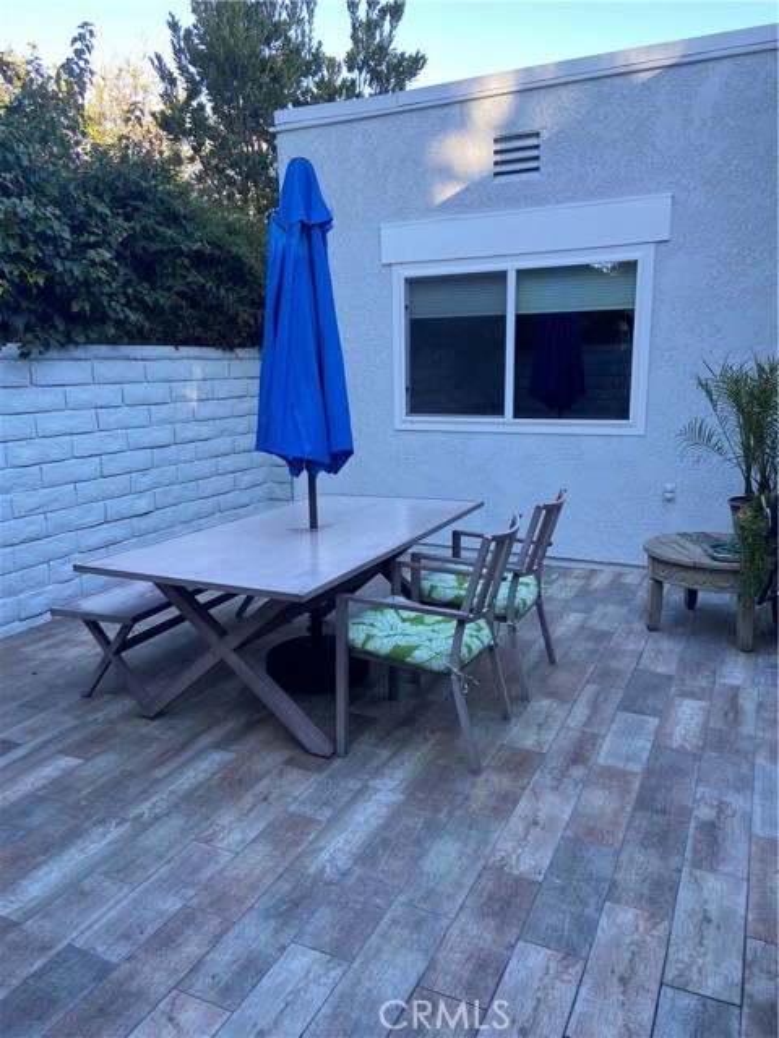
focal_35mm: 26
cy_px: 519
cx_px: 390
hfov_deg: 53.1
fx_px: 780
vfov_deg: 67.3
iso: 32
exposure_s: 1/129
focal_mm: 4.25
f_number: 1.8
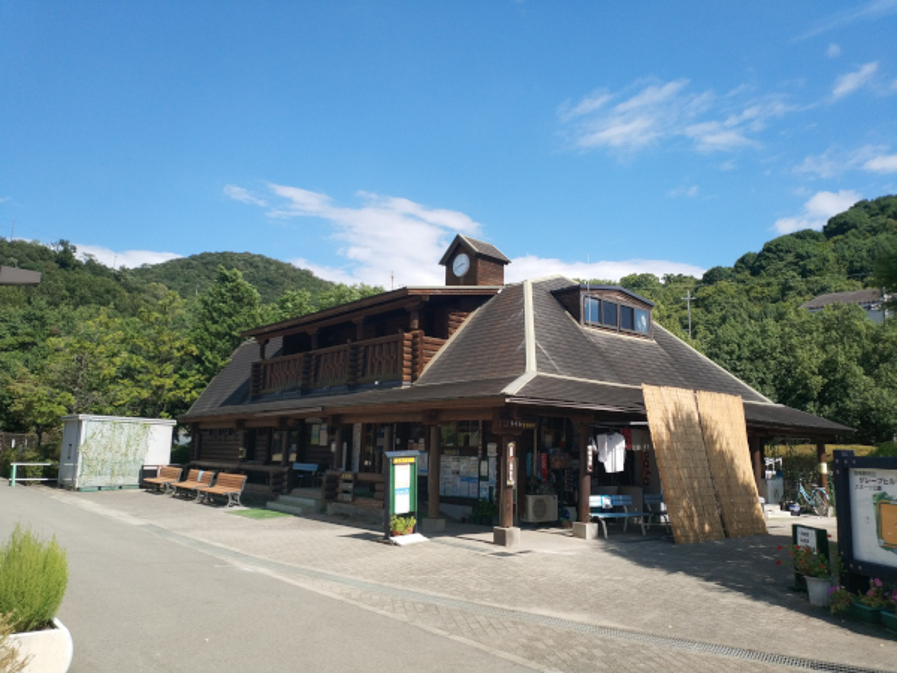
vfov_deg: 44.2
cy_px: 336
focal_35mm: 32
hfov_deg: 56.8
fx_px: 829
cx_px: 448
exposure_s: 1/1213
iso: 100
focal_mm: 4.5
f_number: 2
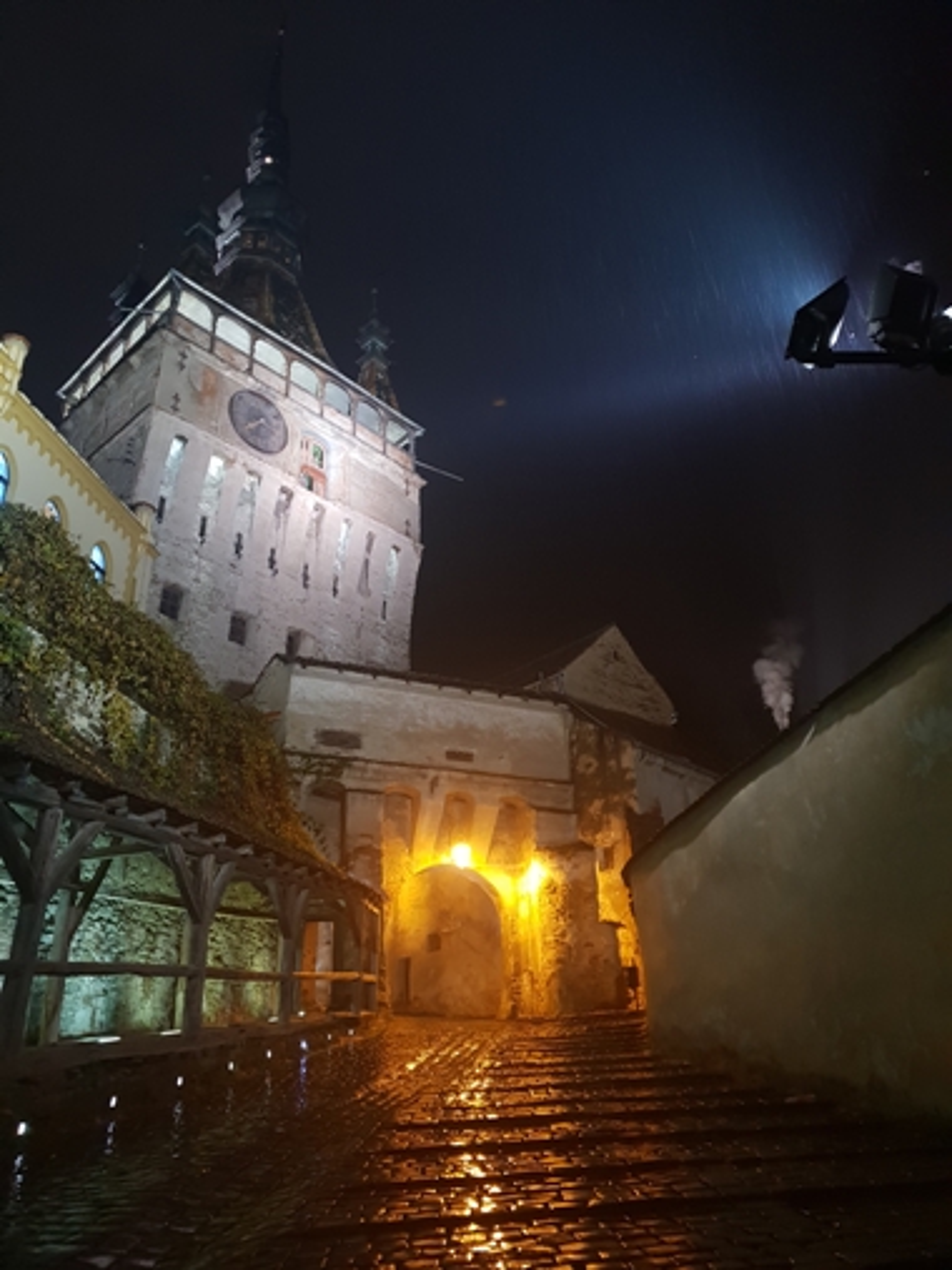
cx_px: 476
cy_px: 635
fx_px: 954
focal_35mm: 26
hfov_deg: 53.0
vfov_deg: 67.3
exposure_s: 1/14
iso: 250
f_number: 1.5
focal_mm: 4.3
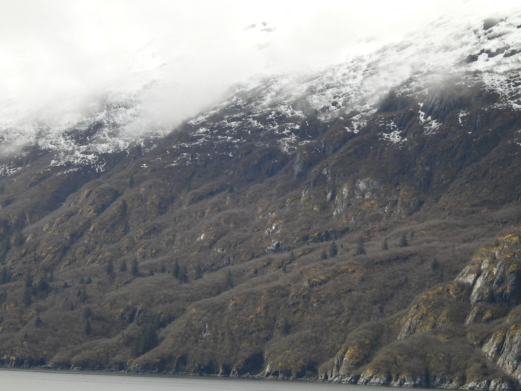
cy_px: 196
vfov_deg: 8.7
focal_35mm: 170
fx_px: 2559
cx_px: 260
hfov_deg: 11.6
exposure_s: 1/640
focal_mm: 30.3
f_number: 4.5
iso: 100
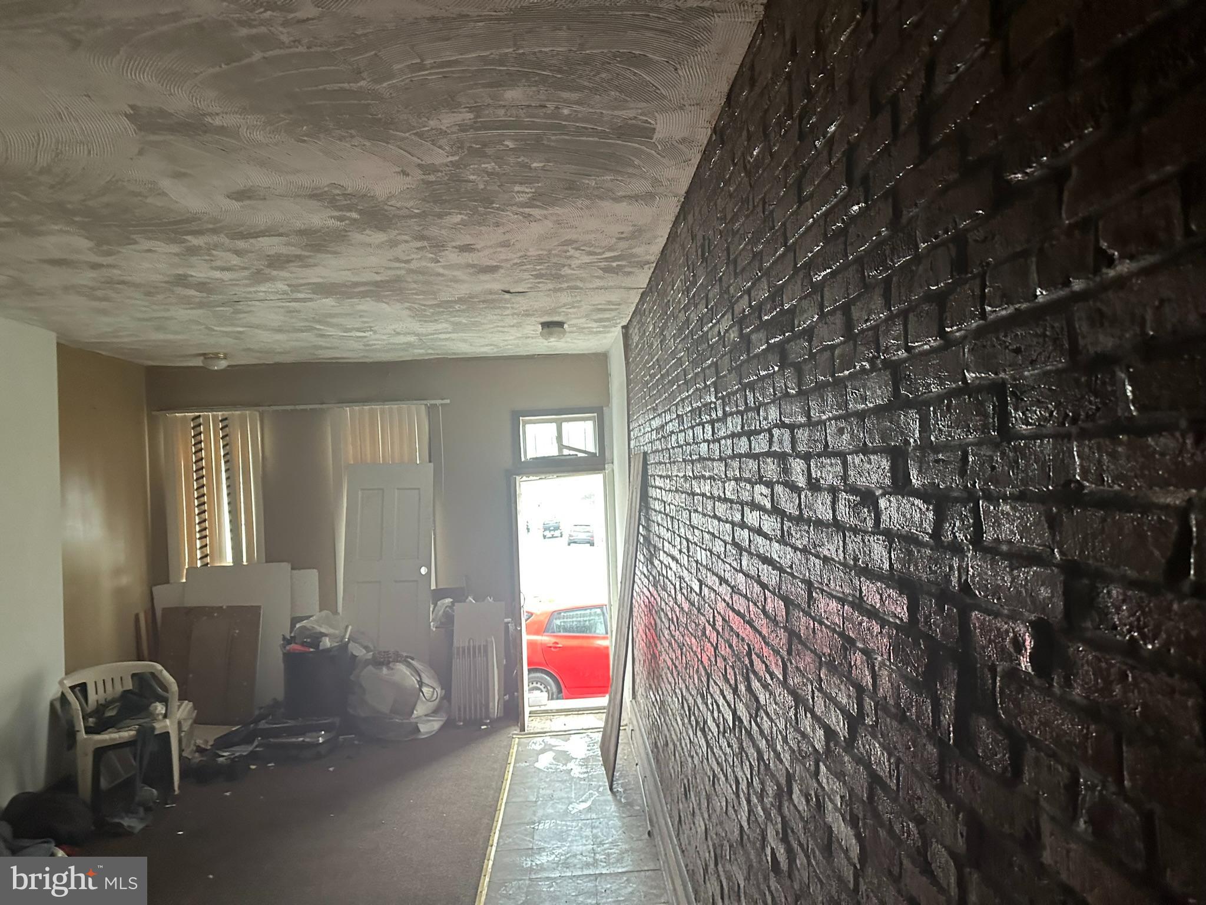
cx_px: 603
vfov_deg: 56.8
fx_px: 836
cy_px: 452
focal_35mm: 24
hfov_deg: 71.6
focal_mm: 6.86
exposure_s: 1/60
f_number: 1.78
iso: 640
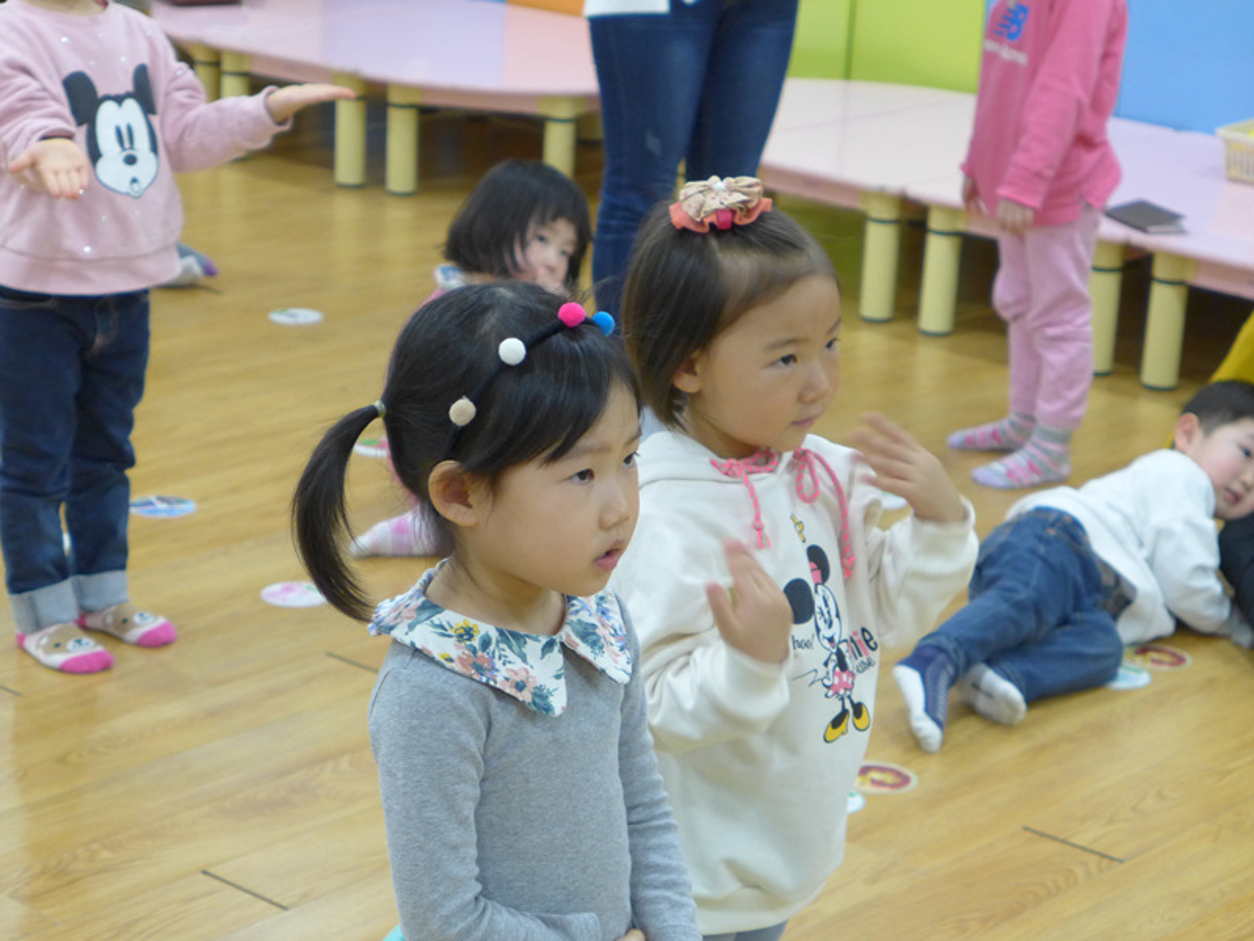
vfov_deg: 16.4
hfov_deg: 21.8
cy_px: 470
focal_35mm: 90
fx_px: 3260
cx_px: 627
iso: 400
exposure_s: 1/80
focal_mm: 17.7
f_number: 2.3
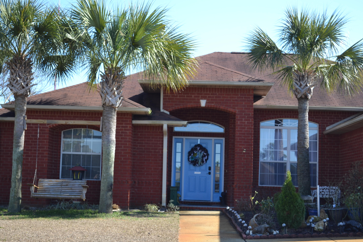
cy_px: 121
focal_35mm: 61
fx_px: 615
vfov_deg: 22.3
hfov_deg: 32.9
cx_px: 179
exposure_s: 1/160
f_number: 6.3
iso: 100
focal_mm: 40
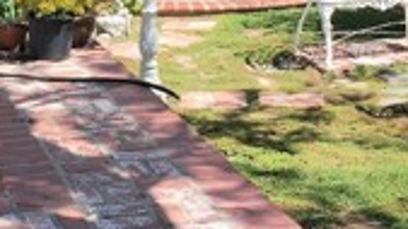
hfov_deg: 17.8
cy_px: -36
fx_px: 1298
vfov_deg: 10.0
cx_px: 123
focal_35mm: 120
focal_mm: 4.15
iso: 32
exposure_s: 1/1350
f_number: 2.2
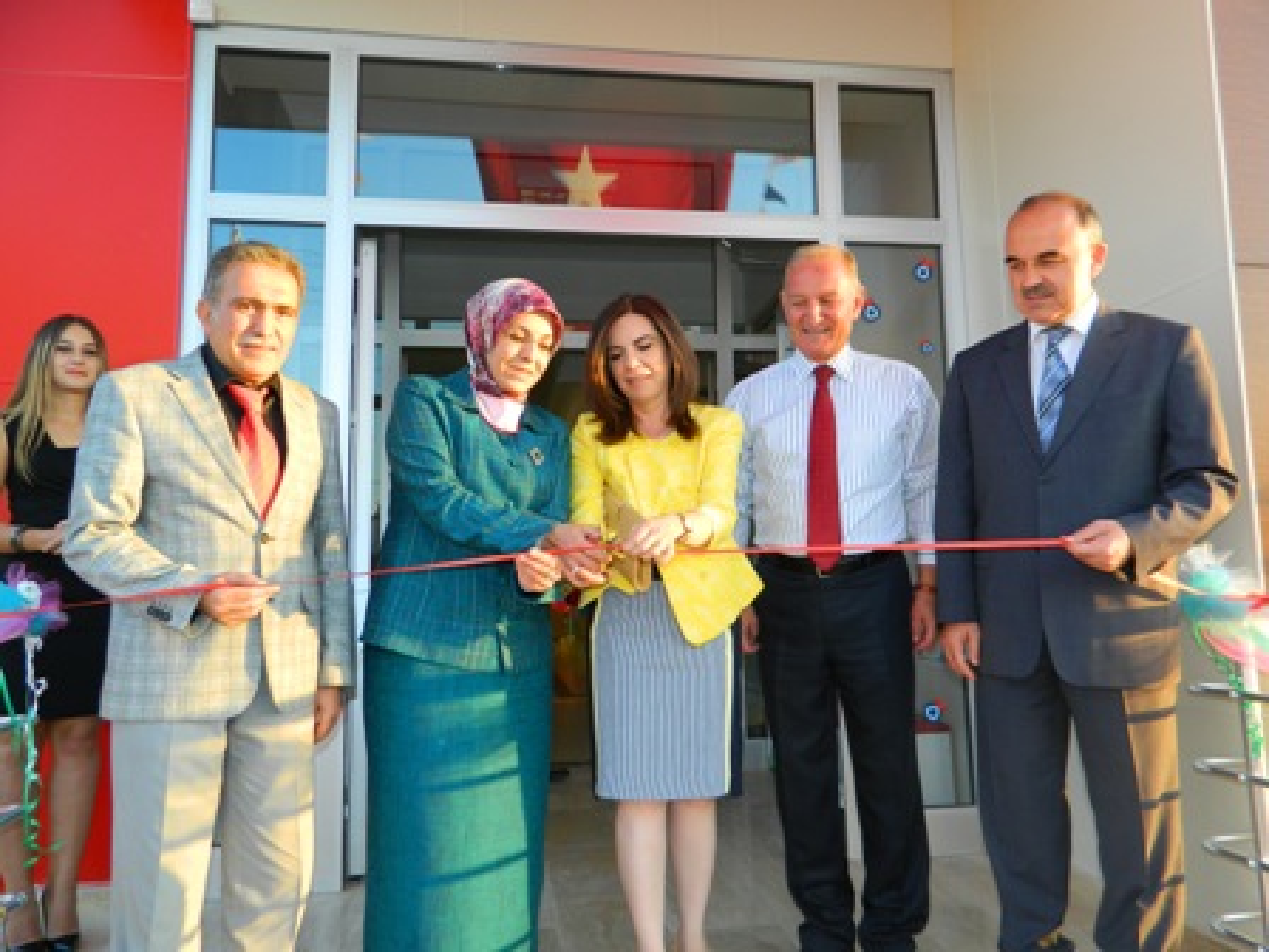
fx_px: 916
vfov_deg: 54.9
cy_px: 476
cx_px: 634
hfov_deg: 69.4
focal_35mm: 25
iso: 80
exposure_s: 1/50
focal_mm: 4.5
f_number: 3.1
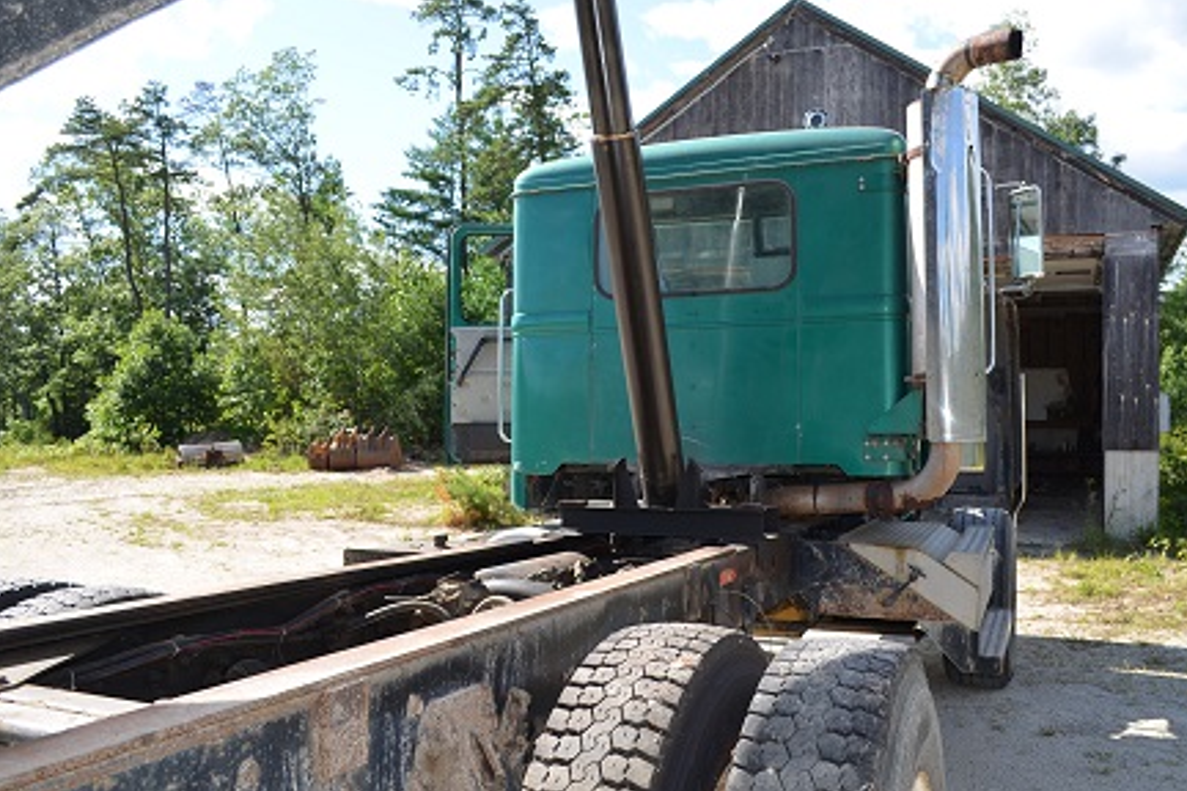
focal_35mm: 31
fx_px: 1022
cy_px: 387
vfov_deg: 42.3
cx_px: 604
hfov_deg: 60.3
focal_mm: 20
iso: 100
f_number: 6.3
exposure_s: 1/200
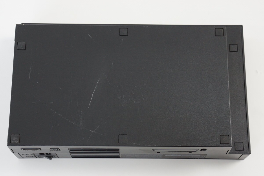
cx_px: 132
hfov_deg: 27.0
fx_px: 550
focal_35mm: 75
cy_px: 88
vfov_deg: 18.2
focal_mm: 50
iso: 1250
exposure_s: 1/80
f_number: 6.3
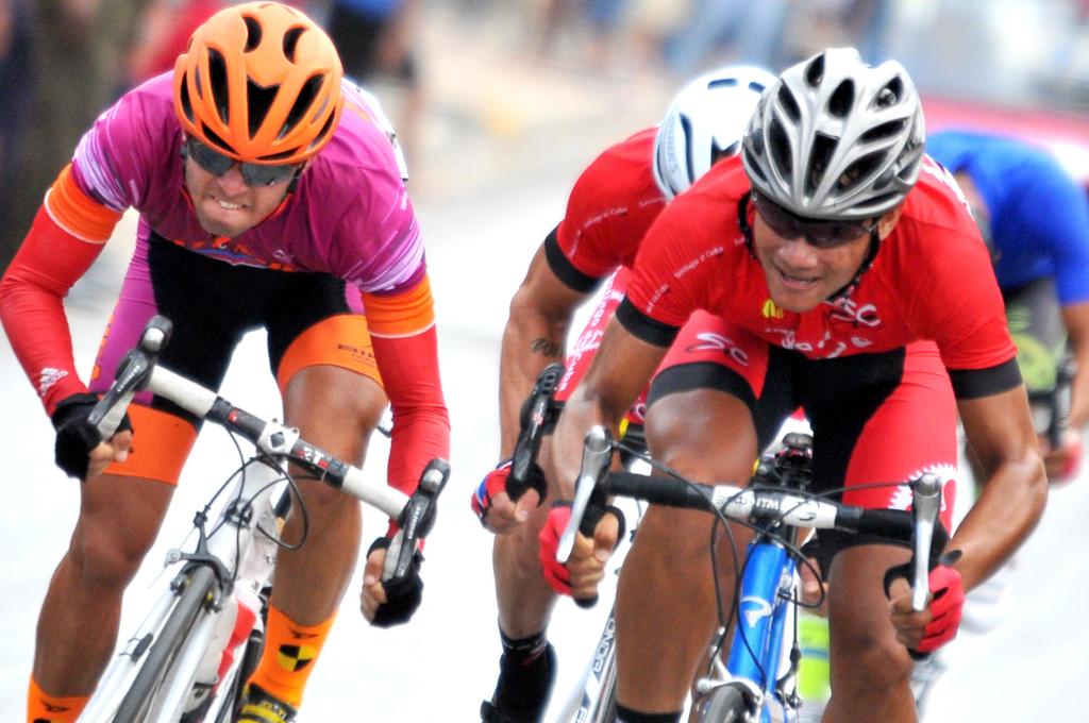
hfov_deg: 3.4
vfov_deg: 2.3
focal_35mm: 600
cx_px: 544
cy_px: 362
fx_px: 18127
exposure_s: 1/1000
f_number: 5.6
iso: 640
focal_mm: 400
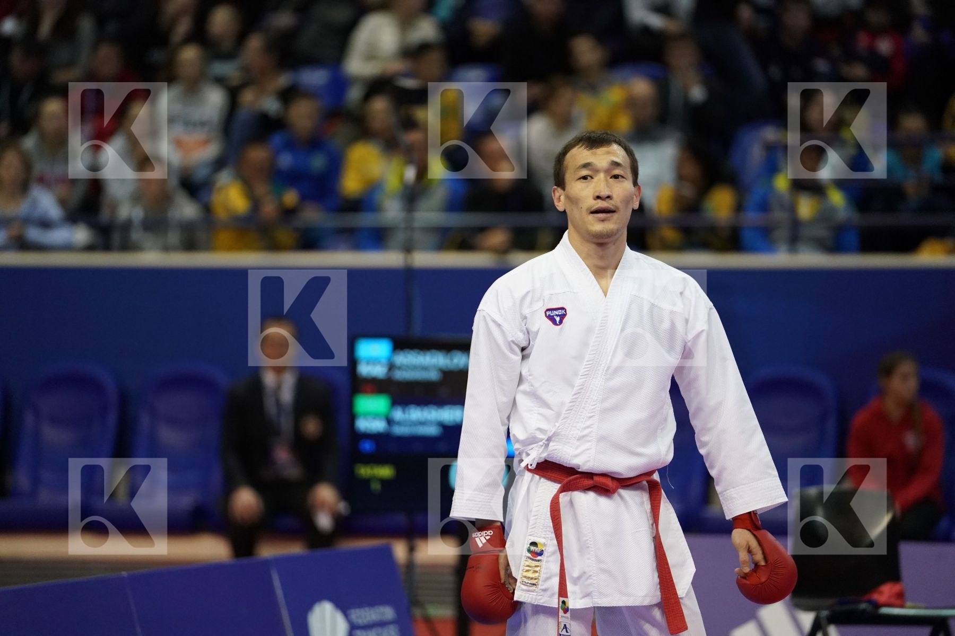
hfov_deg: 11.9
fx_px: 4589
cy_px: 318
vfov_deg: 7.9
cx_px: 478
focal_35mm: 173
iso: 4000
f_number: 2.8
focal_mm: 173
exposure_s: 1/1000
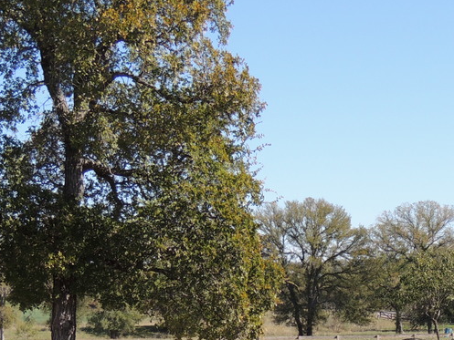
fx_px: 1587
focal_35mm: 121
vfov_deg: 12.0
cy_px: 404
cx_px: 425
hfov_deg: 16.0
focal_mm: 8.3
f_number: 3.5
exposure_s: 1/640
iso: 100
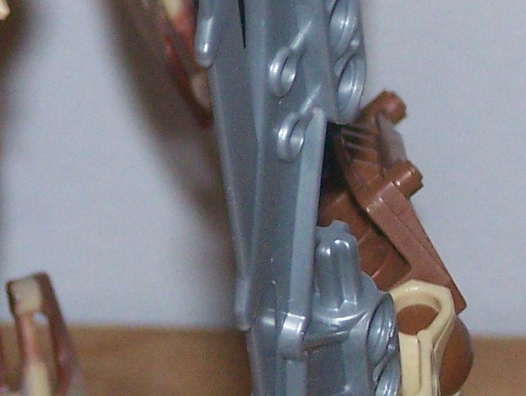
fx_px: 6236
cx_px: -192
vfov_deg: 3.6
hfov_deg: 4.8
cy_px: 265
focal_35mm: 410
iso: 160
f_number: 3.2
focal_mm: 15.6
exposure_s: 1/80
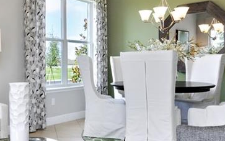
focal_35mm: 43
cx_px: 35
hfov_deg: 43.4
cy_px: 55
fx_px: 264
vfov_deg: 29.8
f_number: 8
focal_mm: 10
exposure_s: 1/30
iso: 200
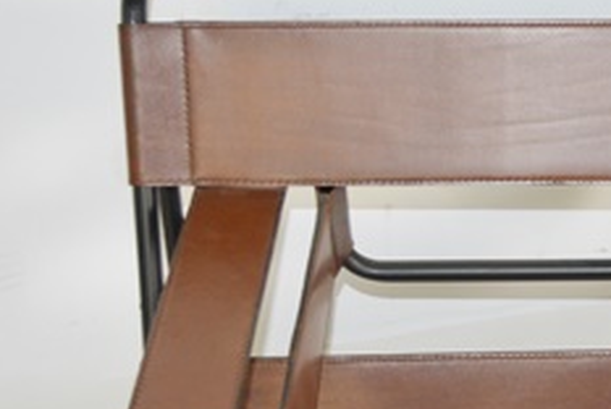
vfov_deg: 12.7
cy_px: 296
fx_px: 1835
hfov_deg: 18.2
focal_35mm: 108
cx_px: 682
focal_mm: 28
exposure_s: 1/60
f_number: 4.5
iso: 800
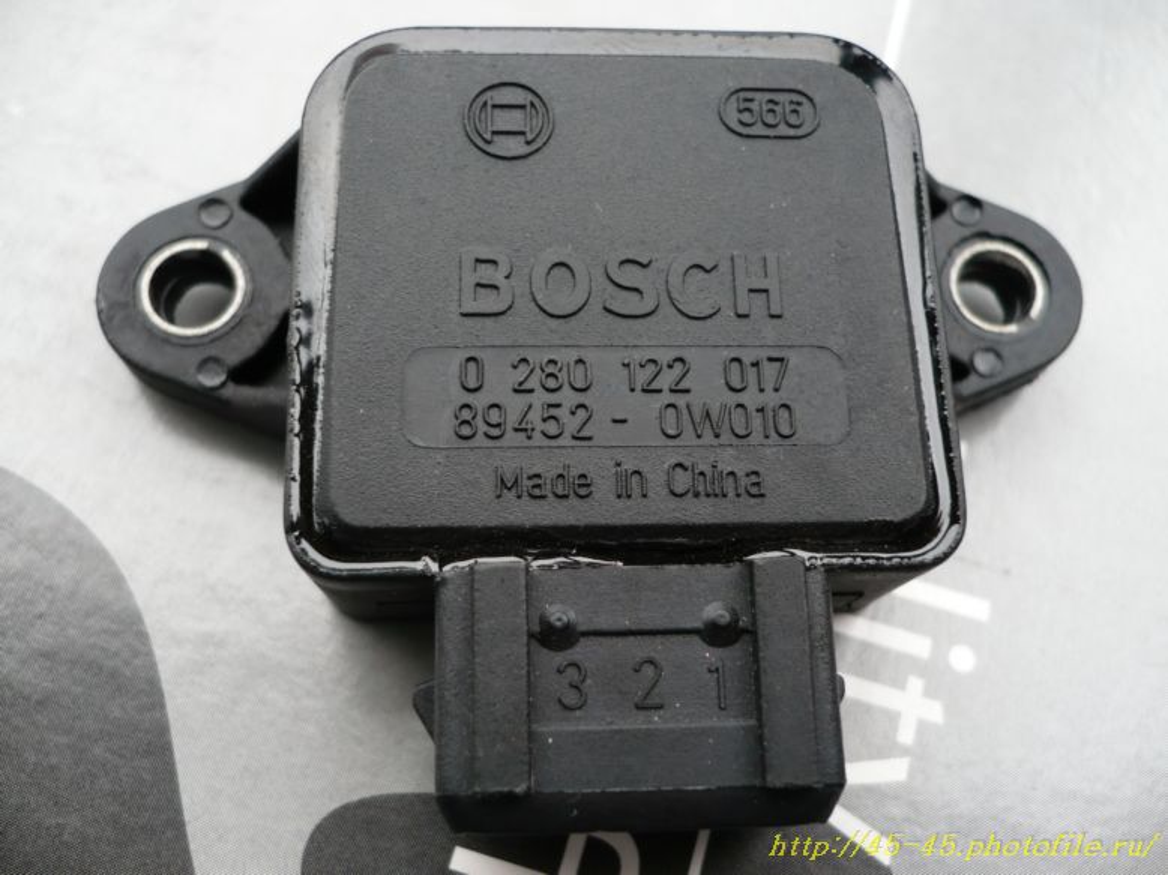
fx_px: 1181
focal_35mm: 35
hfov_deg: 52.6
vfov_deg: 40.7
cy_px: 438
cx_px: 584
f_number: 2.8
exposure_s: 1/125
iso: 100
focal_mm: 5.8
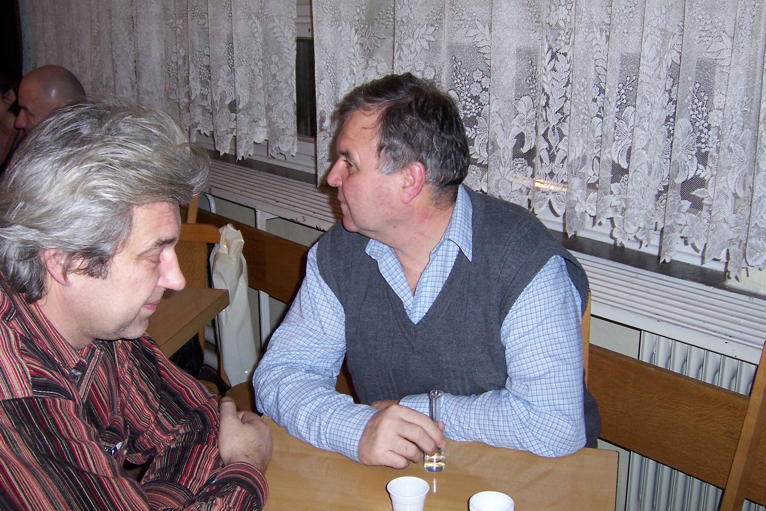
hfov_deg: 47.4
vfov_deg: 32.6
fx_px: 872
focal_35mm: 41
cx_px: 373
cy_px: 246
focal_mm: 6.2
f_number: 2.8
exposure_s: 1/60
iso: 125
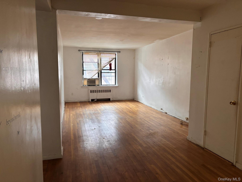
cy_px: 91
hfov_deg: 67.3
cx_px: 121
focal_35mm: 26
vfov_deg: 53.1
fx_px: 182
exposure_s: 1/60
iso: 400
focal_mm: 5.96
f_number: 1.6
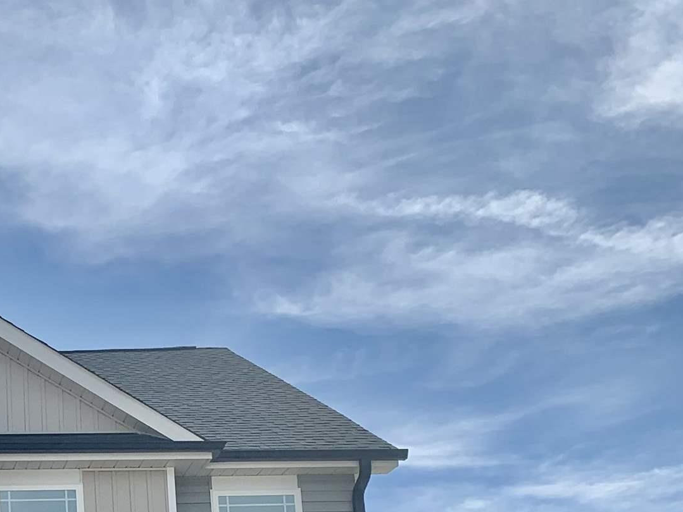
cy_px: 607
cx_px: -154
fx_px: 1461
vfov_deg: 18.9
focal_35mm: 74
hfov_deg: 23.8
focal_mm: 4.25
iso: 25
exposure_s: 1/3650
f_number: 1.8
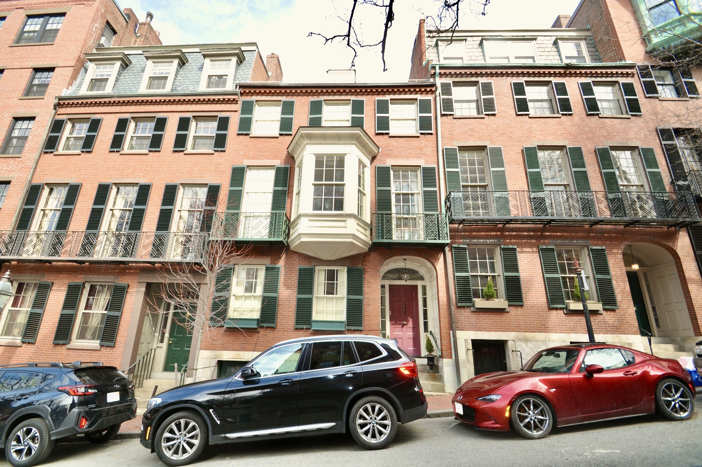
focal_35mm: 15
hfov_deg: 100.5
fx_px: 292
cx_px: 351
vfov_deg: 77.2
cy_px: 234
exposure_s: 1/200
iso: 200
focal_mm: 10
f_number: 6.3
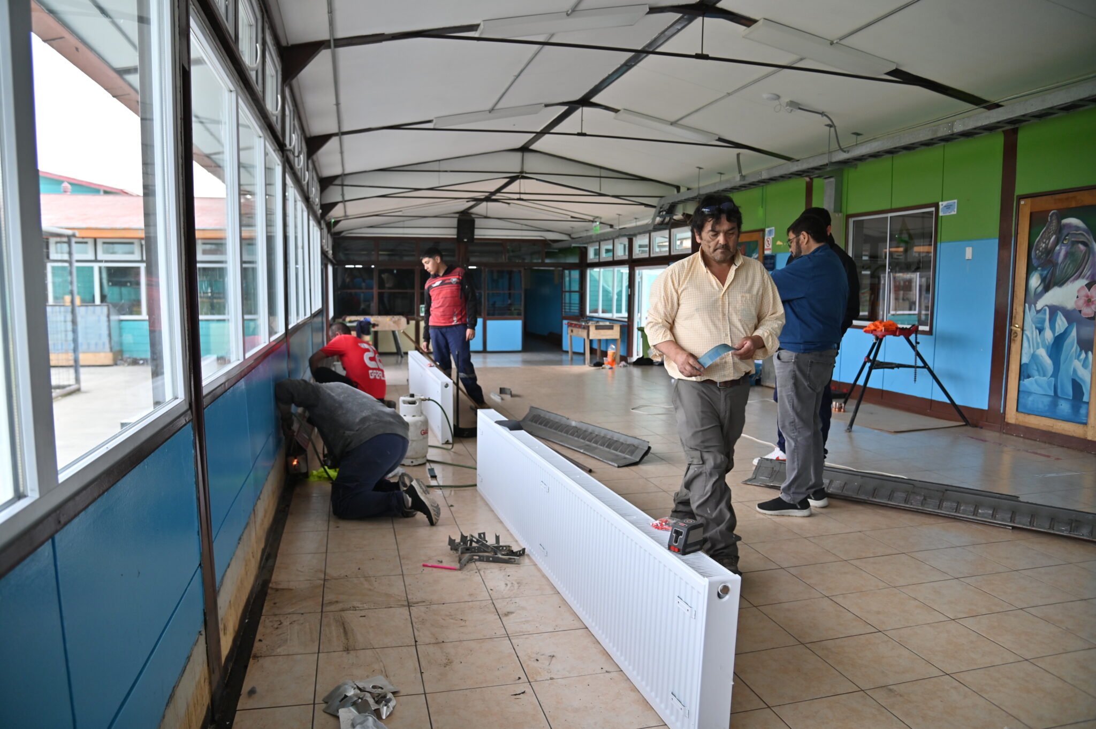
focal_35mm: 24
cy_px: 364
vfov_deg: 53.1
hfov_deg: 73.8
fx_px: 730
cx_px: 548
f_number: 4
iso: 400
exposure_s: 1/250
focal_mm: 24
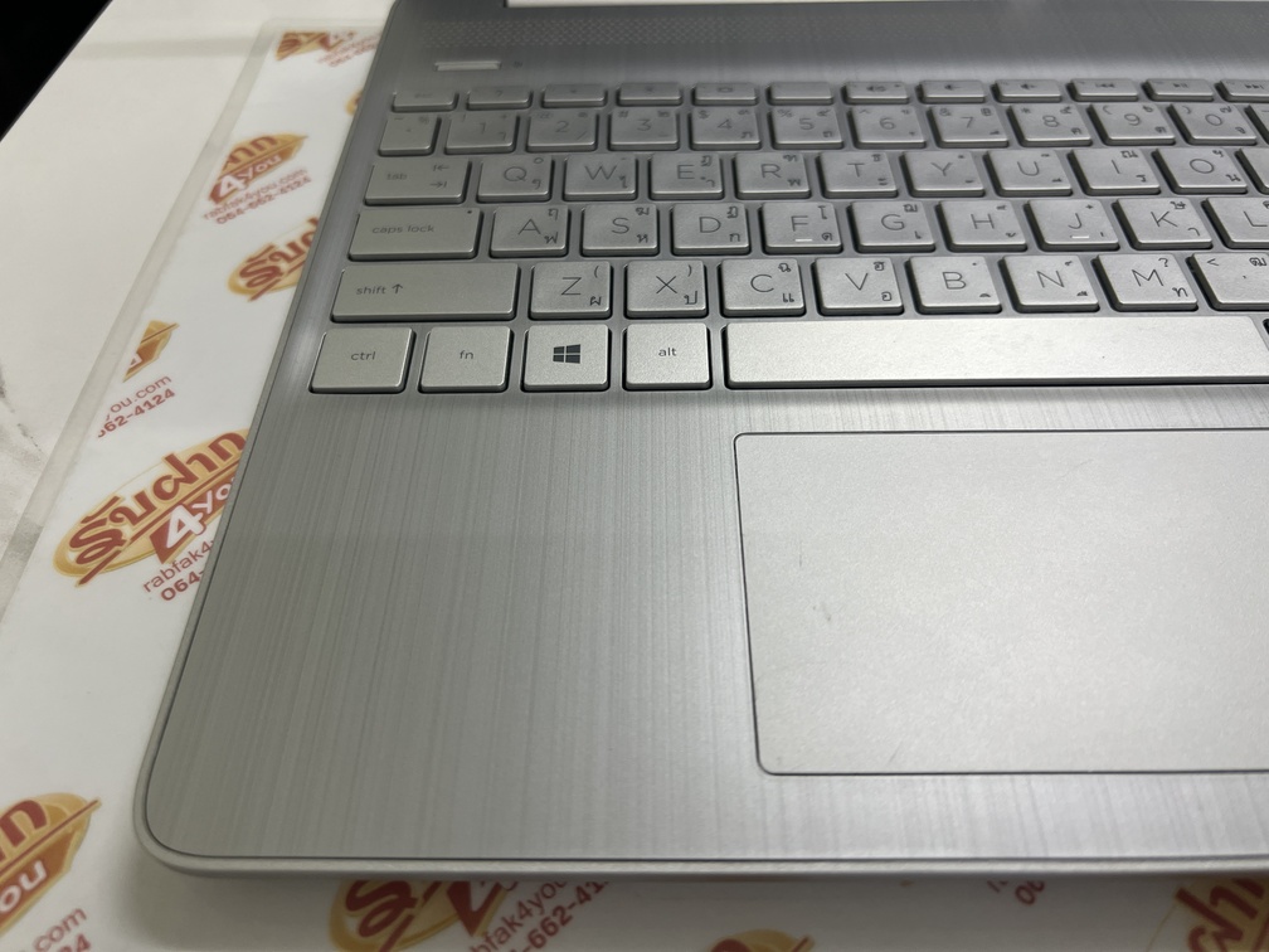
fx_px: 953
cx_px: 634
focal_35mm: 26
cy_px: 476
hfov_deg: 67.3
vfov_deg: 53.1
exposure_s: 1/100
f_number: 1.5
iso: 125
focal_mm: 5.7
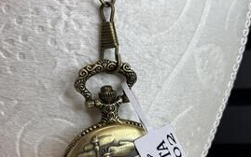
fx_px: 533
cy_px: 155
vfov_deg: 16.4
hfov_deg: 26.5
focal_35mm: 78
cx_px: 125
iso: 40
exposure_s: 1/60
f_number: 1.6
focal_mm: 5.96
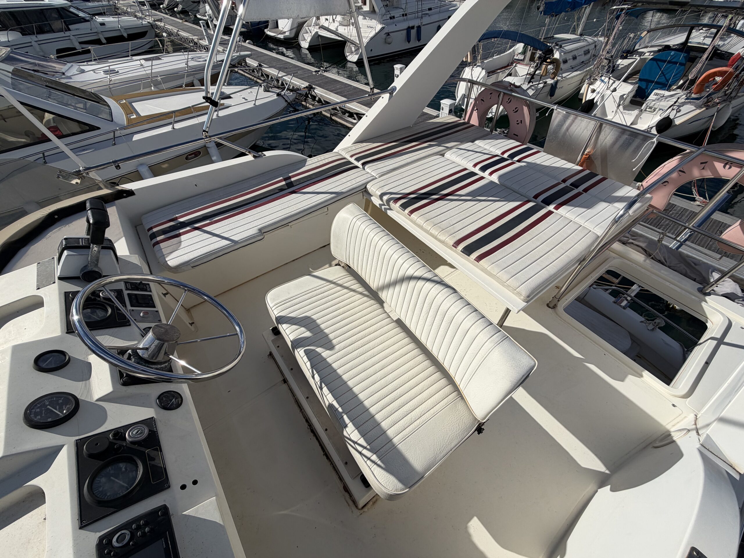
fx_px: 301
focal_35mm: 14
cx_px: 372
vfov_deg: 85.7
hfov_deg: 102.1
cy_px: 279
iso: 20
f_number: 2.2
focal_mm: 2.22
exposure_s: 1/2165
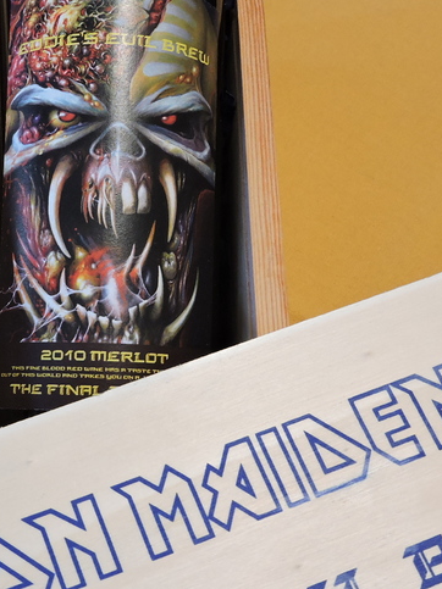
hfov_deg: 25.6
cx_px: 82
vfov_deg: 34.3
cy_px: 316
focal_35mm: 56
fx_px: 954
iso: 320
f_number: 3.8
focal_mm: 6.3
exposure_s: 1/30
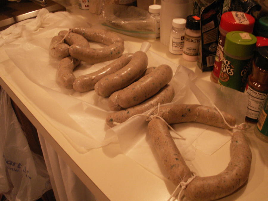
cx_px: 134
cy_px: 100
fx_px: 271
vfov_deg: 40.7
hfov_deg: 52.6
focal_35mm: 35
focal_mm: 5.86
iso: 160
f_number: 2.8
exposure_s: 1/20
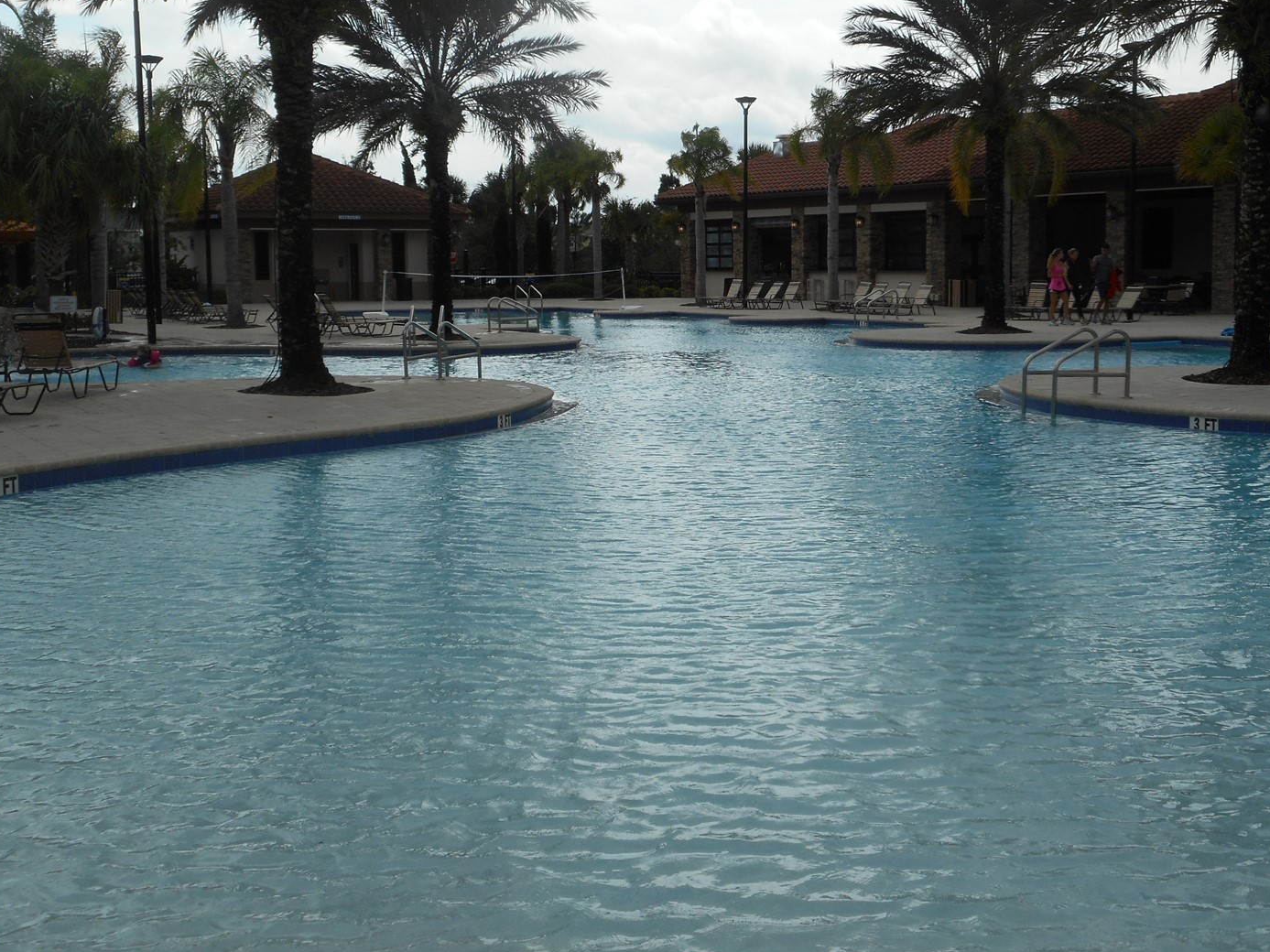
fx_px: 1651
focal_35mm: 45
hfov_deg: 42.0
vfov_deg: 32.1
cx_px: 707
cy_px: 412
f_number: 4.5
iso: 80
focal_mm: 6.9
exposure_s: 1/640
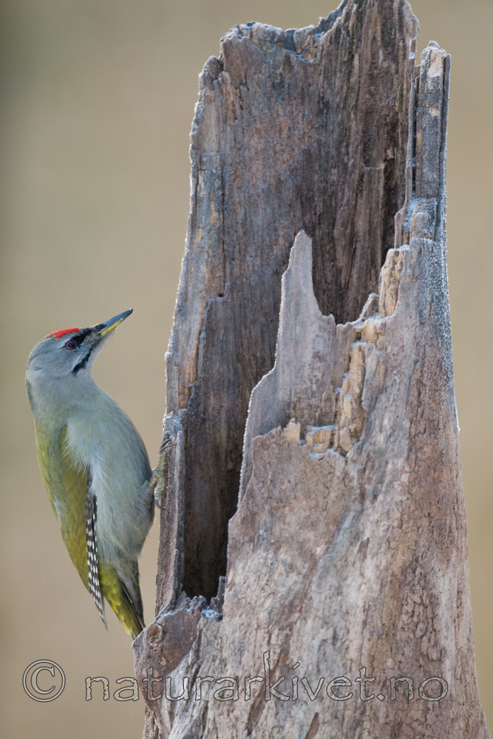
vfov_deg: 2.7
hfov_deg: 1.8
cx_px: 246
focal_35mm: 750
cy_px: 370
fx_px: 15400
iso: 400
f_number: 4
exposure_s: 1/160
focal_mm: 500
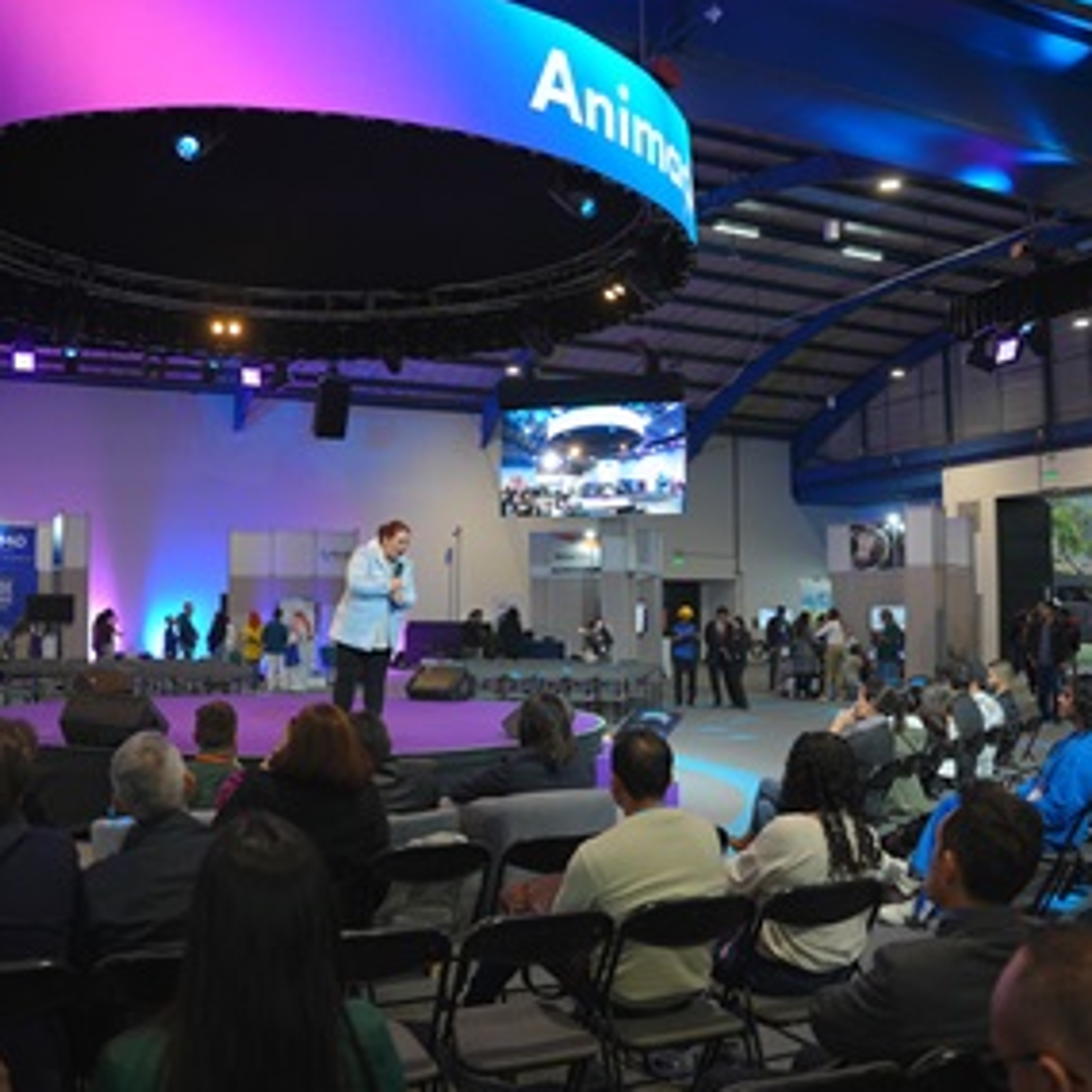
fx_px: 1106
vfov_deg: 52.5
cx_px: 485
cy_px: 550
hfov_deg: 52.4
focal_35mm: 31
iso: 320
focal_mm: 24
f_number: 2.8
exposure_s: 1/100
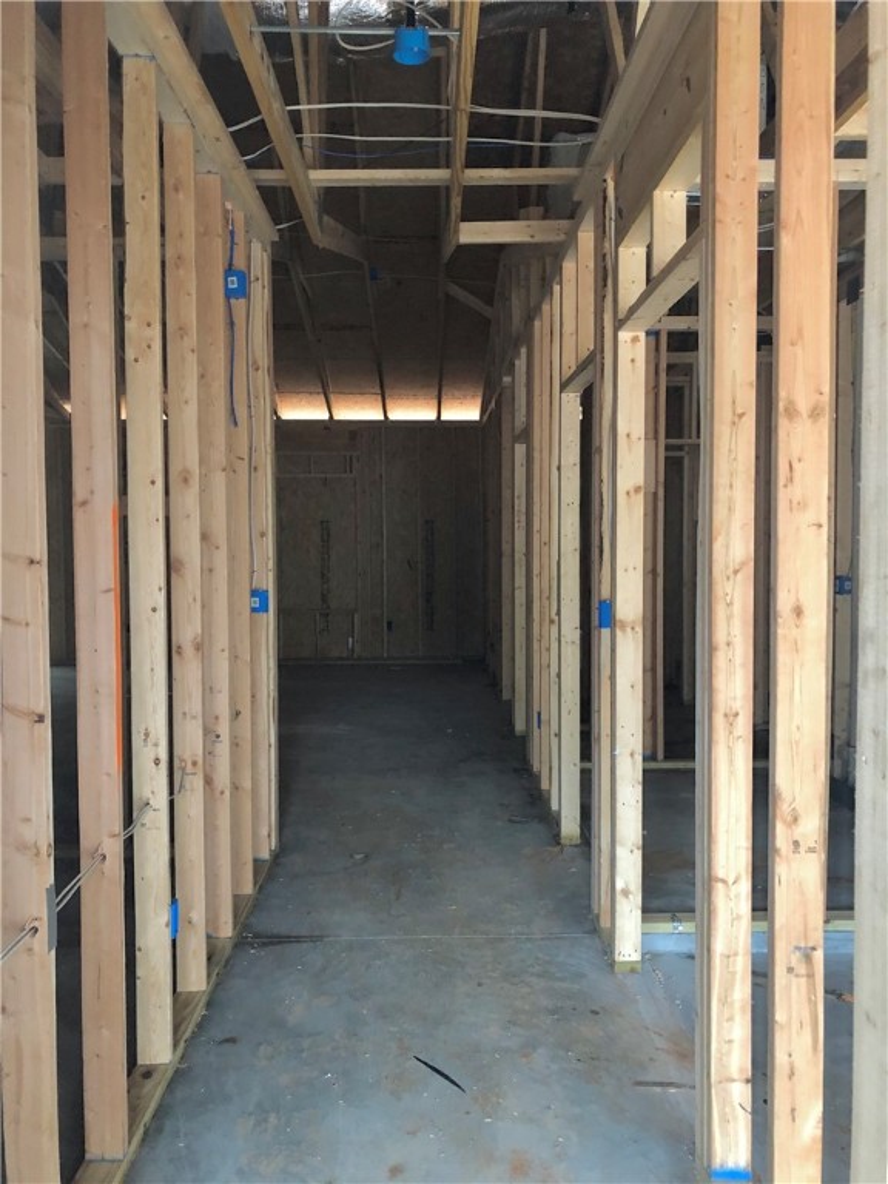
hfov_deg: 49.7
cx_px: 444
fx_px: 958
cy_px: 592
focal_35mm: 28
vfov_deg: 63.4
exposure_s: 1/9
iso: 100
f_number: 1.8
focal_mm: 4
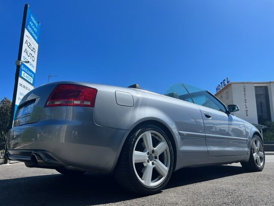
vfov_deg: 53.1
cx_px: 137
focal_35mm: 26
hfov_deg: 67.3
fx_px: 206
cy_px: 103
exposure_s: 1/4831
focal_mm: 5.7
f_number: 1.5
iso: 50
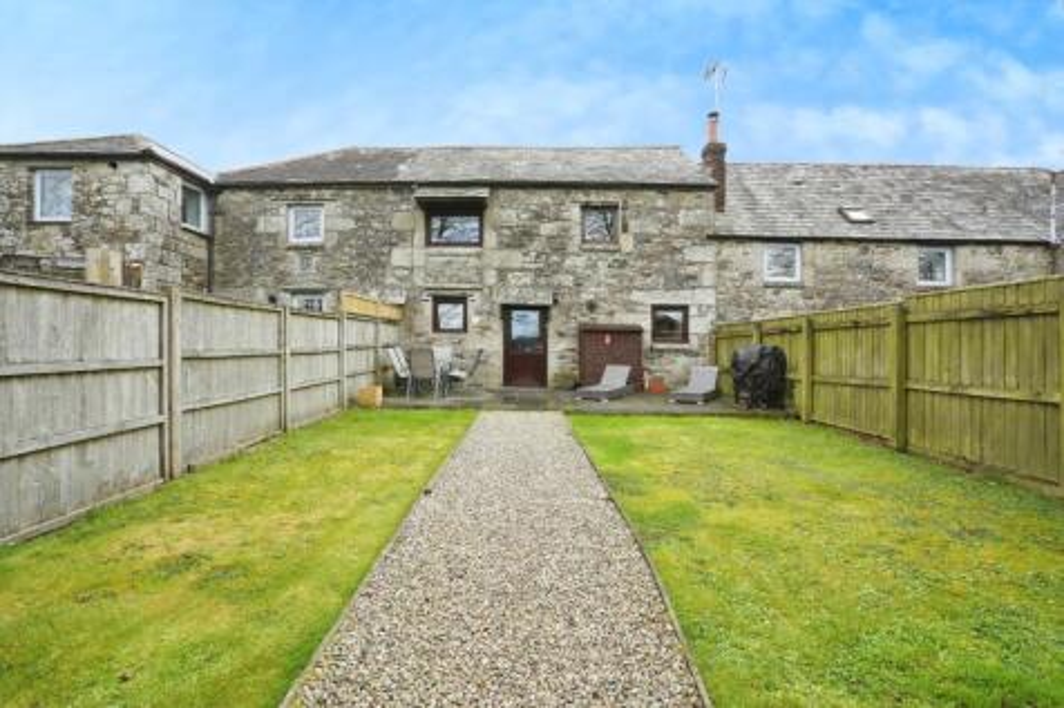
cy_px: 354
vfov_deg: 73.7
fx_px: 473
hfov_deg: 96.8
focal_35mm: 16
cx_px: 532
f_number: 9
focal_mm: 16
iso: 2000
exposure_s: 1/640
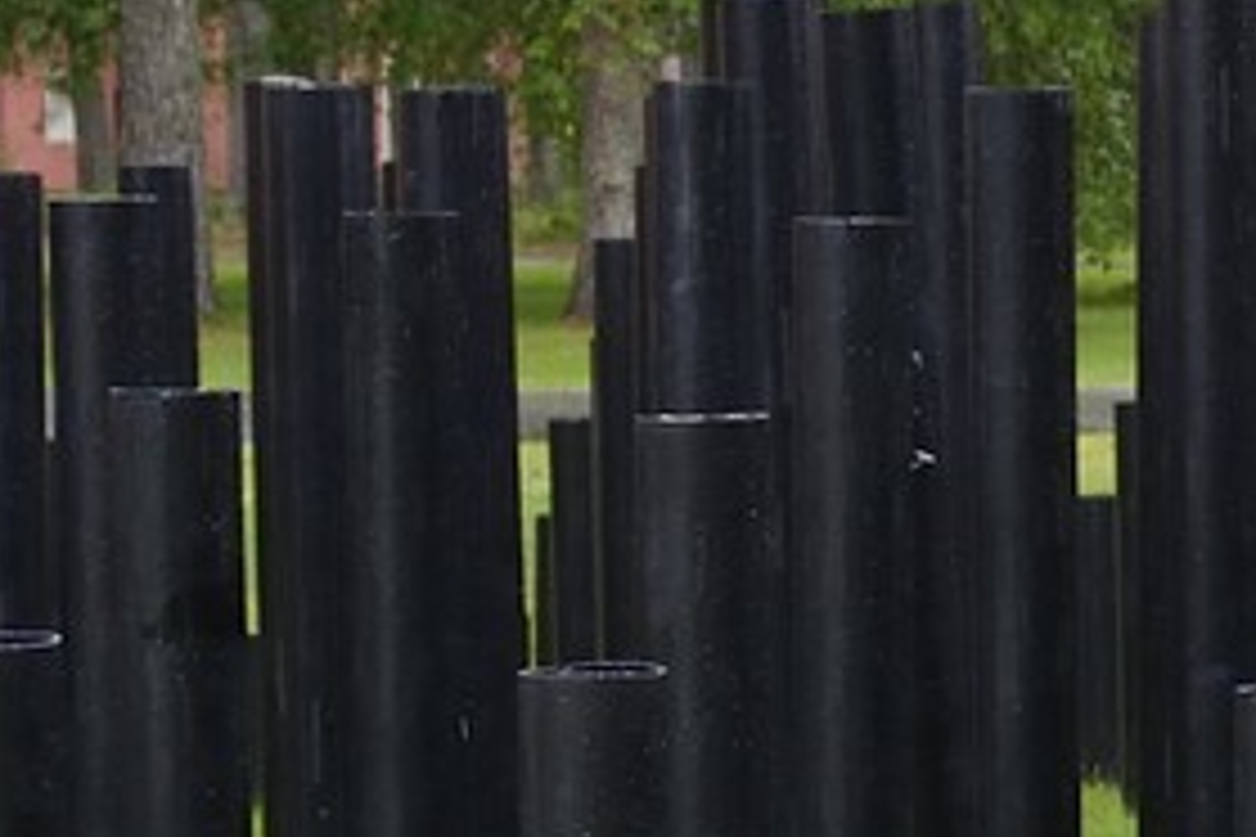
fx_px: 6210
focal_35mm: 178
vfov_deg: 7.7
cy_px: 626
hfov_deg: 9.4
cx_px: 3579
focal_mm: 31
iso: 800
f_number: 5
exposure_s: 1/160
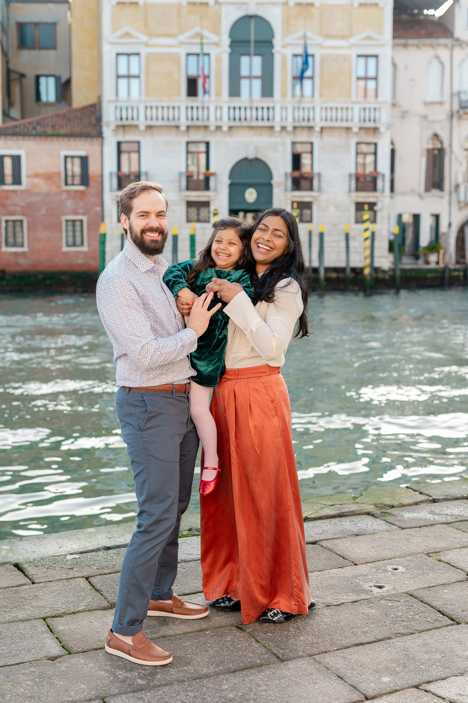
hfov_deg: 27.0
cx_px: 234
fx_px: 976
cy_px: 352
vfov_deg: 39.6
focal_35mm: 50
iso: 250
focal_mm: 50
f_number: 3.5
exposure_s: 1/400
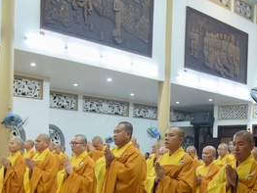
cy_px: 189
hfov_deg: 33.3
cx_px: 183
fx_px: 423
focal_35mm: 57
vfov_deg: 24.6
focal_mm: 24
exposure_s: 1/80
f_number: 4
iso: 1600
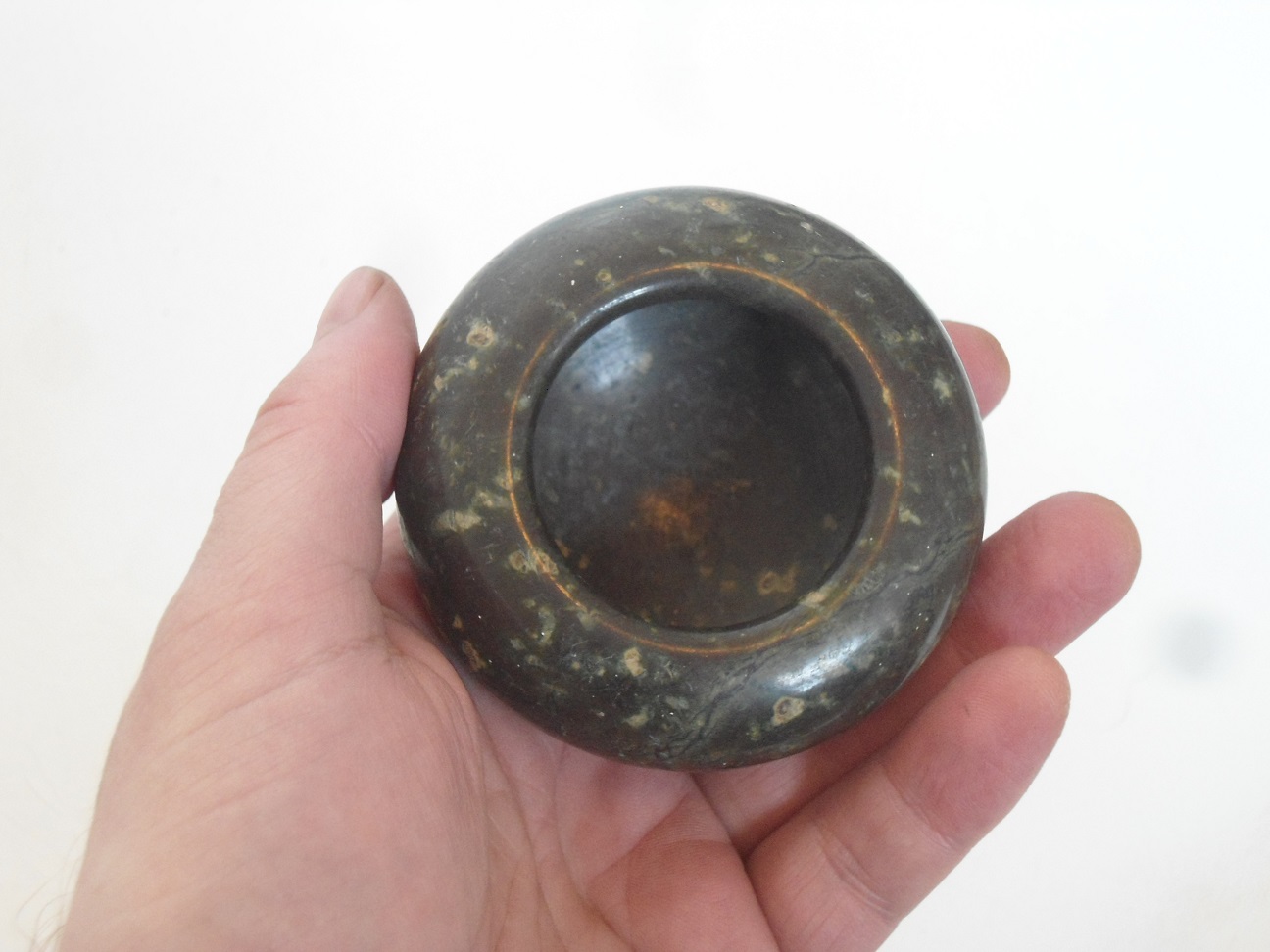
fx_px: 1944
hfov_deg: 36.2
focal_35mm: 53
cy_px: 476
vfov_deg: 27.5
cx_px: 635
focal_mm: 9.5
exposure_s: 1/15
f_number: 3.9
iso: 400
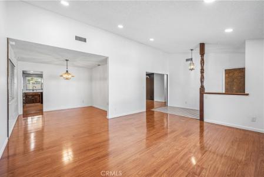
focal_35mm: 16
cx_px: 132
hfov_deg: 96.7
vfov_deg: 73.8
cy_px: 88
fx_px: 117
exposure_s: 1/13
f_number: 5
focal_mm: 16
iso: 800
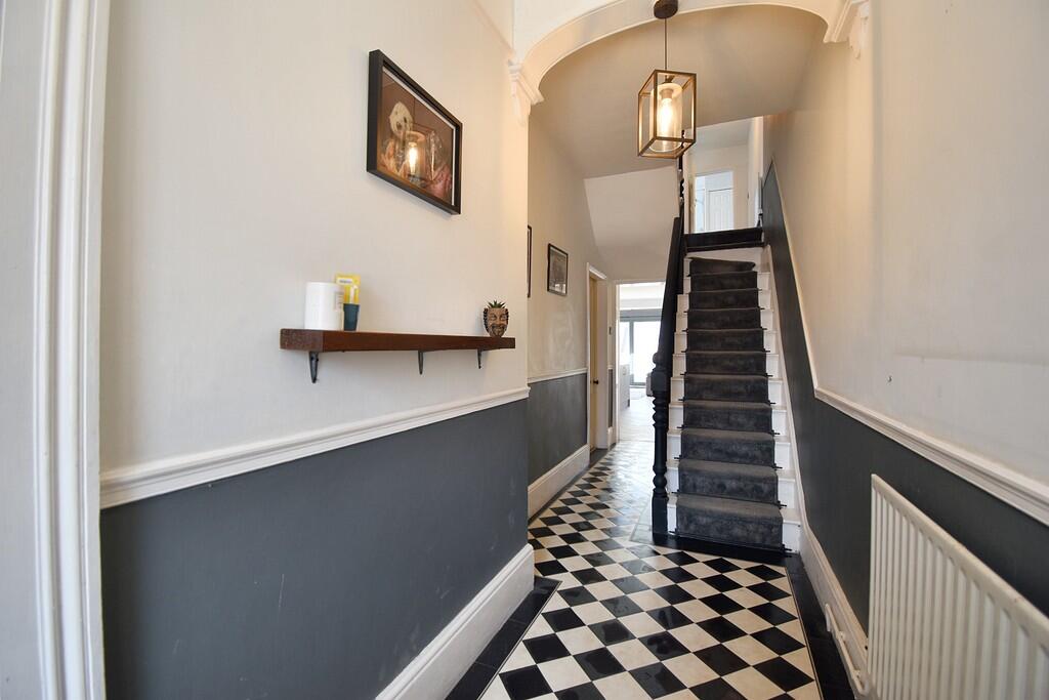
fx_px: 437
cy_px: 350
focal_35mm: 15
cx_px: 524
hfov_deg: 100.4
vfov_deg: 77.3
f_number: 4.5
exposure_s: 1/20
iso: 100
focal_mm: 10
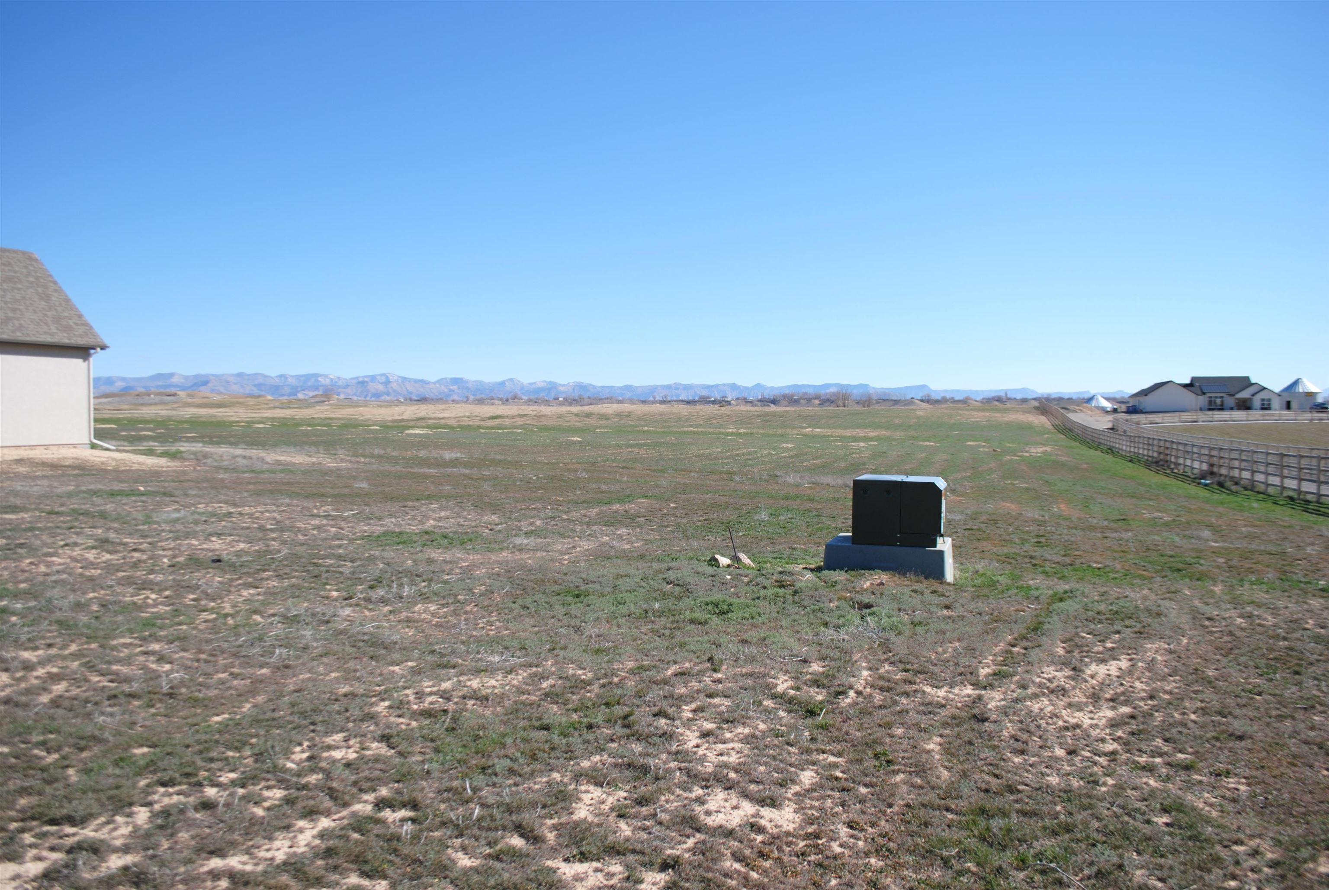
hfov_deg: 67.3
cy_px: 445
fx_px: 998
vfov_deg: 48.0
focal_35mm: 27
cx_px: 664
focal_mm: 18
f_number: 3.5
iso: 100
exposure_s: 1/800
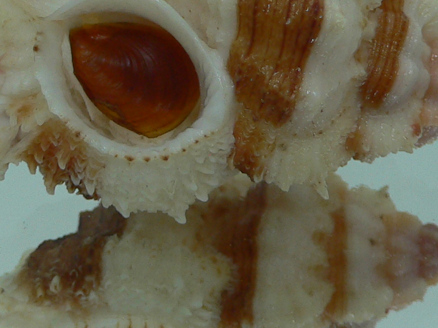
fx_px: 1164
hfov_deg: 21.2
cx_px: 145
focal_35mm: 92
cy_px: 70
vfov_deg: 16.0
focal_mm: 4.6
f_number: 2.8
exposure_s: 1/60
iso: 80
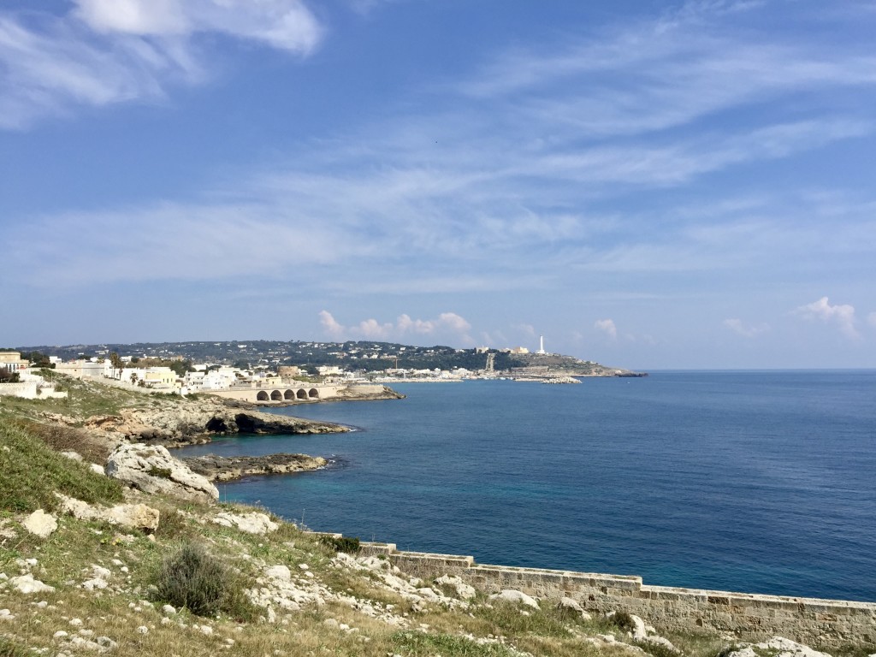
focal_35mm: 29
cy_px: 328
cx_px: 438
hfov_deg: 61.7
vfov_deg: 48.2
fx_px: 734
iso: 32
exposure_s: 1/2083
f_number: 2.2
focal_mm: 4.15
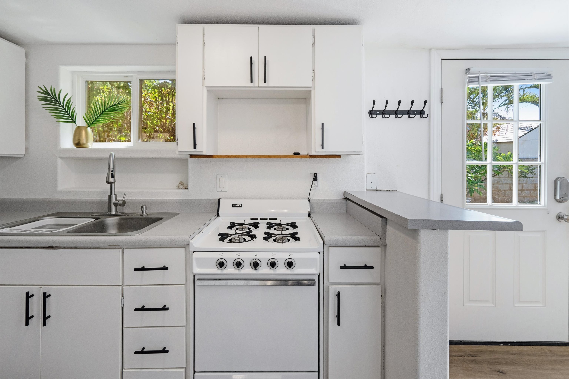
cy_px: 190
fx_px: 253
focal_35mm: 16
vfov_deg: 73.7
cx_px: 284
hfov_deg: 96.7
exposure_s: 1/13
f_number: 10
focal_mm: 16
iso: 640
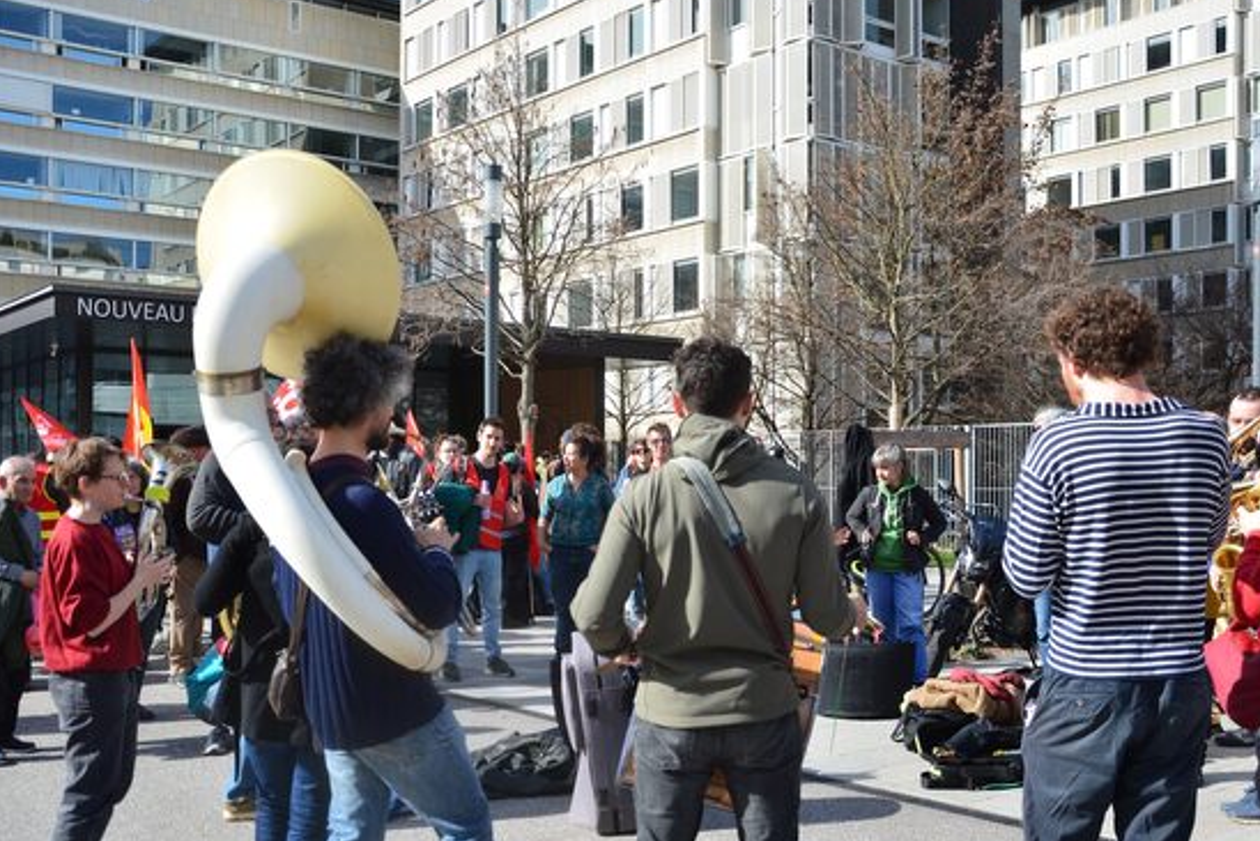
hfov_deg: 48.8
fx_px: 1388
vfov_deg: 33.7
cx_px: 658
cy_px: 494
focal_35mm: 40
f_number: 3.8
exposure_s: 1/4000
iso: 800
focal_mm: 21
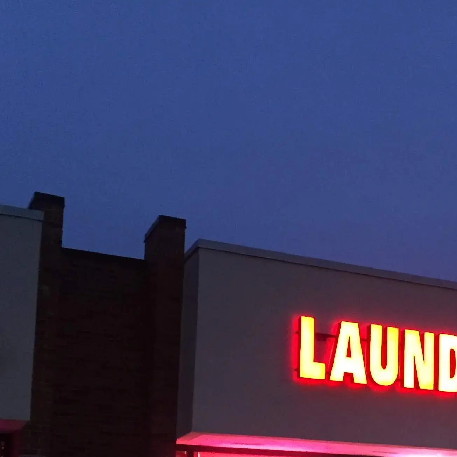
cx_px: 448
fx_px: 956
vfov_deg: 25.9
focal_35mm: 64
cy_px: 419
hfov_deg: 25.7
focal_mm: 4.15
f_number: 2.2
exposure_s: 1/30
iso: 200
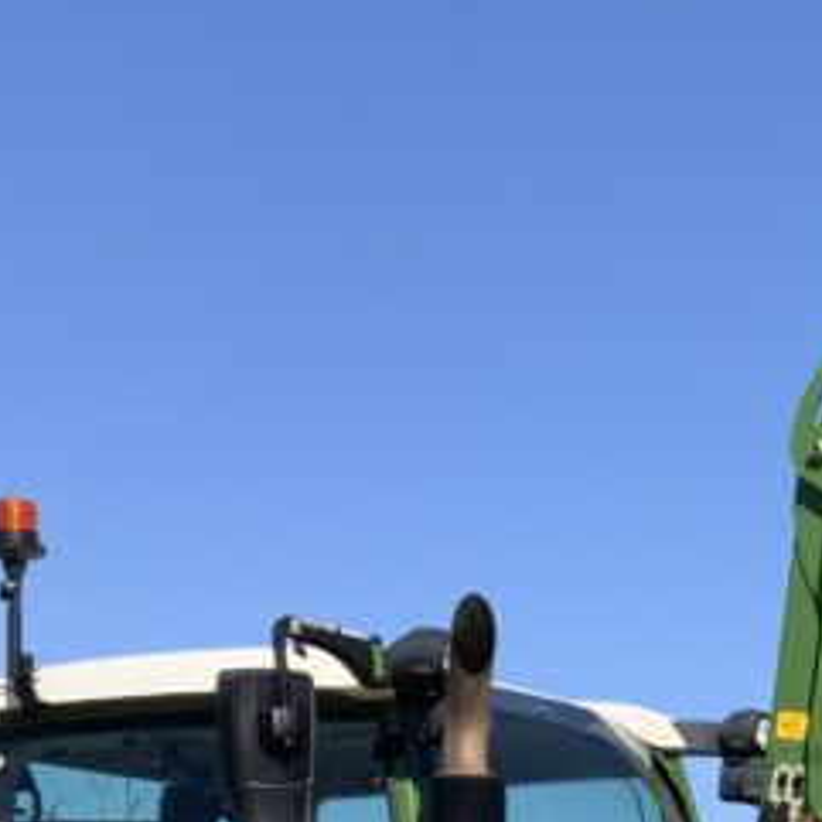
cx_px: 969
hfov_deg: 15.4
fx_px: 2928
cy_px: 969
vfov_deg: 15.4
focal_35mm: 109
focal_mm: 3
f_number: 1.8
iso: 16
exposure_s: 1/1730
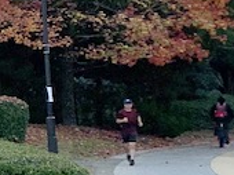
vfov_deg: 7.5
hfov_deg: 7.9
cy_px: -23
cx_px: -584
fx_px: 1323
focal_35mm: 196
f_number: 1.8
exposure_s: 1/507
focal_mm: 4.25
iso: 25
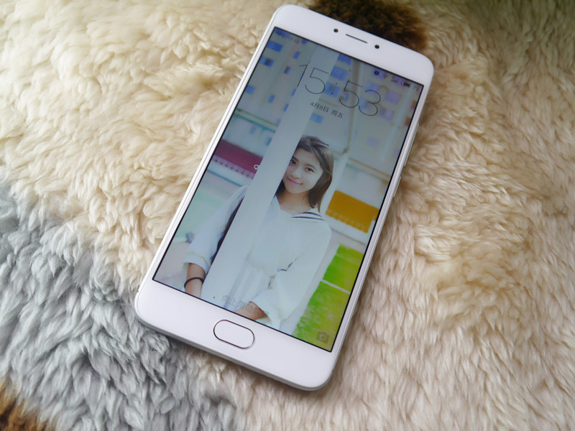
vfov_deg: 37.7
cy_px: 216
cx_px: 288
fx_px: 631
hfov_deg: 49.0
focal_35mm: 38
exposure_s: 1/100
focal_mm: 19
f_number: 4.2
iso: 160
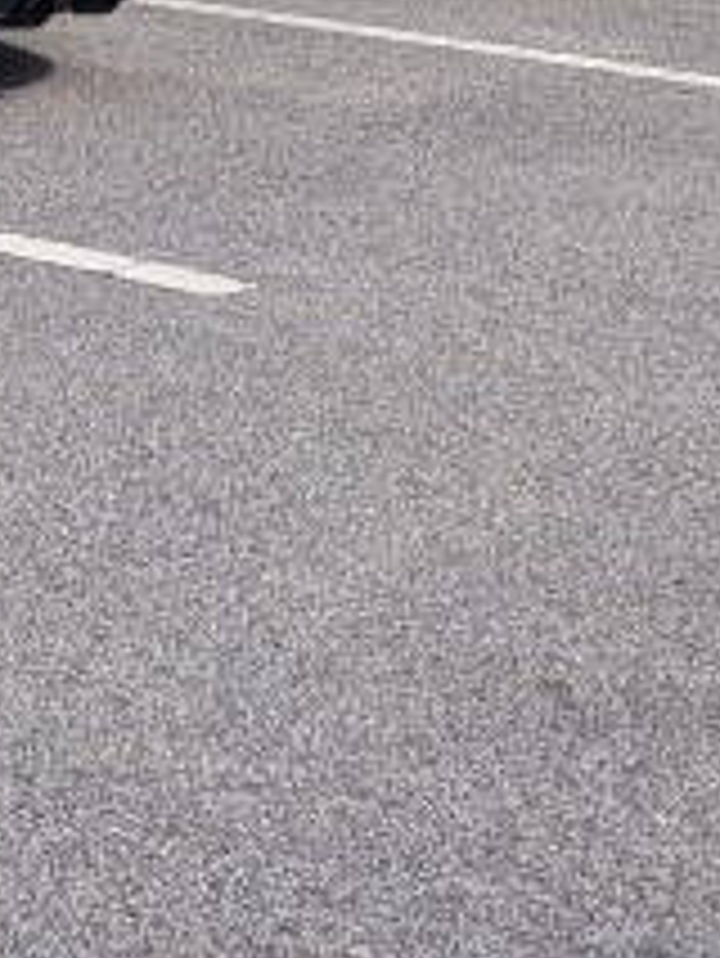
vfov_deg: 15.3
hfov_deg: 11.4
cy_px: -148
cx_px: -356
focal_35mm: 125
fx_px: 3463
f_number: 2
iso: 50
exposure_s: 1/1433
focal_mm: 4.67
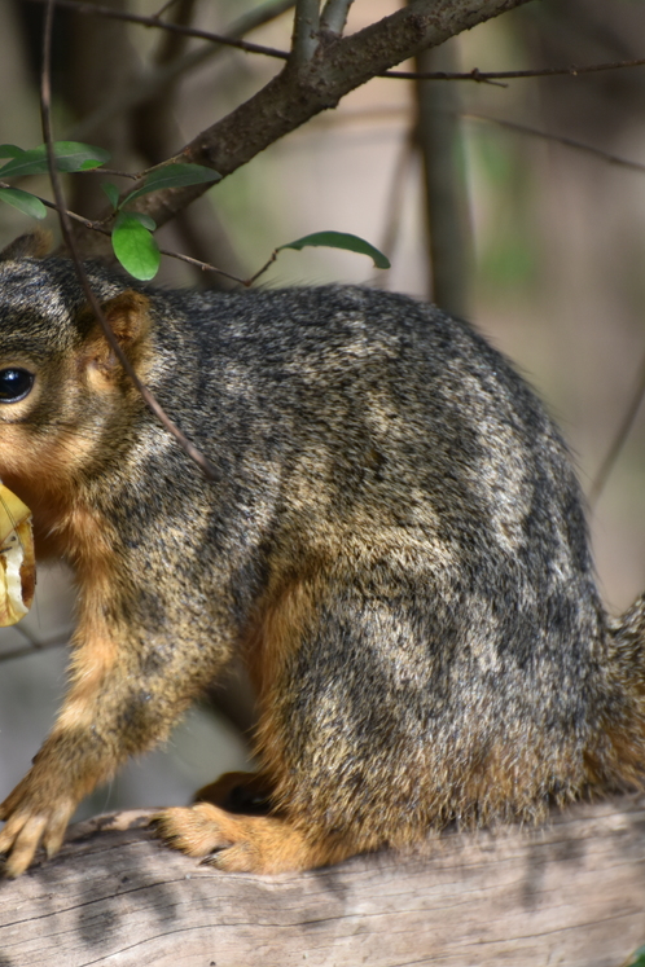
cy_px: 536
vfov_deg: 4.0
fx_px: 13813
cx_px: 212
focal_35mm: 514
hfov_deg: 2.7
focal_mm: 300
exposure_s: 1/640
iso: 720
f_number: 5.6
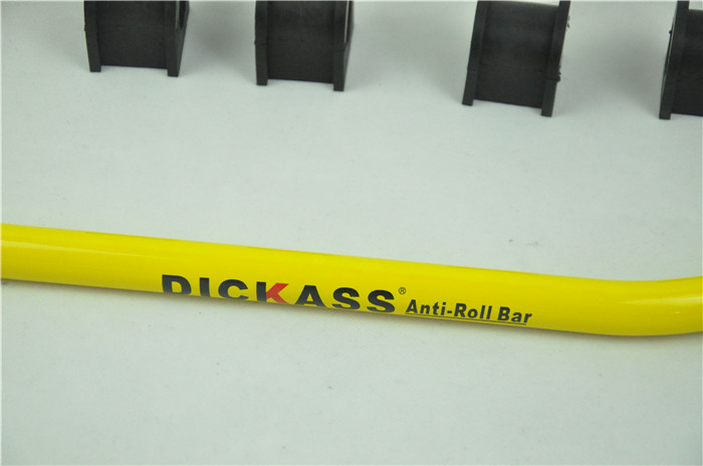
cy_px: 233
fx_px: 2193
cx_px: 352
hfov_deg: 18.2
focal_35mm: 112
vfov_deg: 12.1
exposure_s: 1/640
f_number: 5.3
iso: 3200
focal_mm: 75
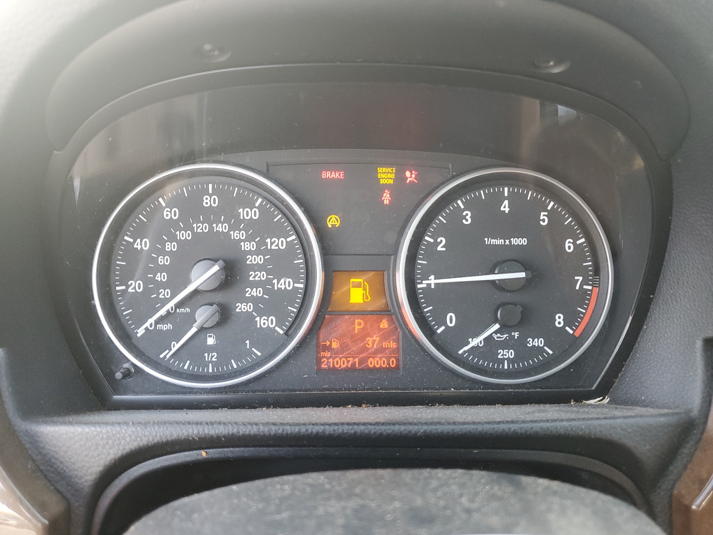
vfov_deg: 53.1
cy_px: 268
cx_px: 356
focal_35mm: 26
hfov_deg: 67.3
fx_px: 536
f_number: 1.5
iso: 94
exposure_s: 1/60.2
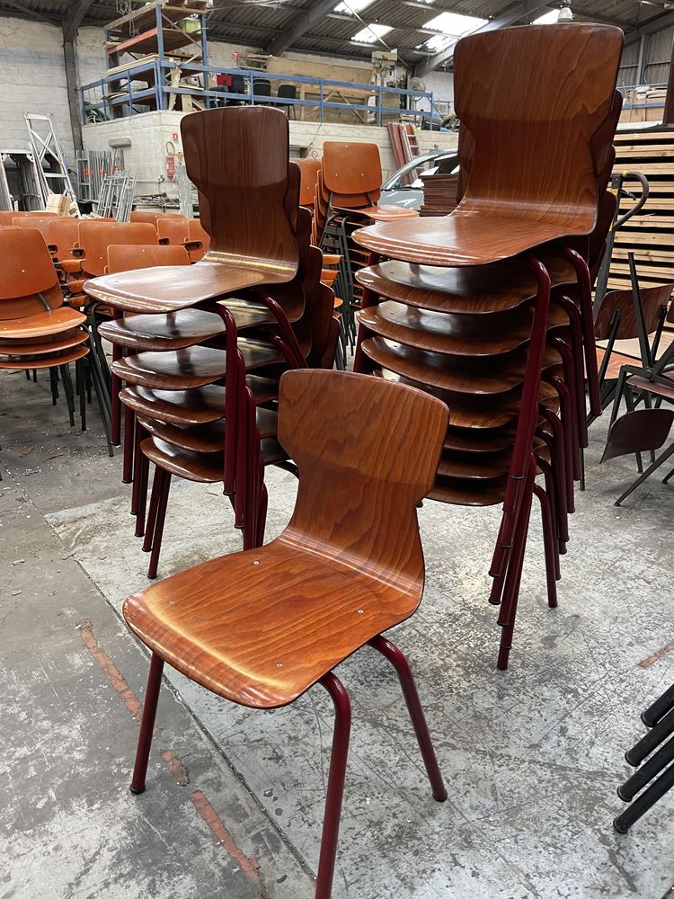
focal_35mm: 26
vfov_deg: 67.3
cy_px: 450
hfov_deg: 53.1
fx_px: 675
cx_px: 337
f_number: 1.6
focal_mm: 5.1
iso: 400
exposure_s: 1/33
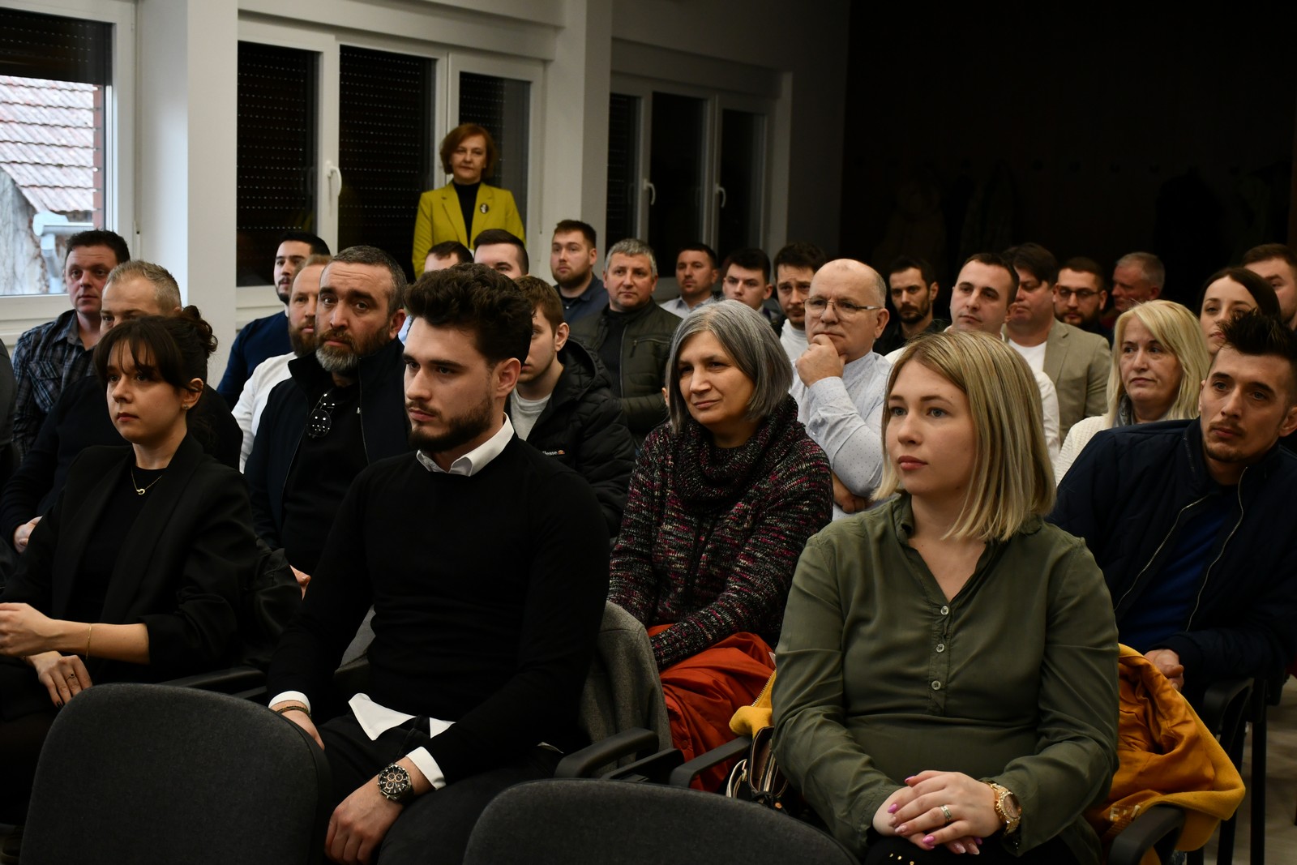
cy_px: 432
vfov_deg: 26.5
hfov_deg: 38.9
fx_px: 1837
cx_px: 648
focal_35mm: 51
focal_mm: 34
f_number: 4.2
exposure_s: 1/250
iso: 720
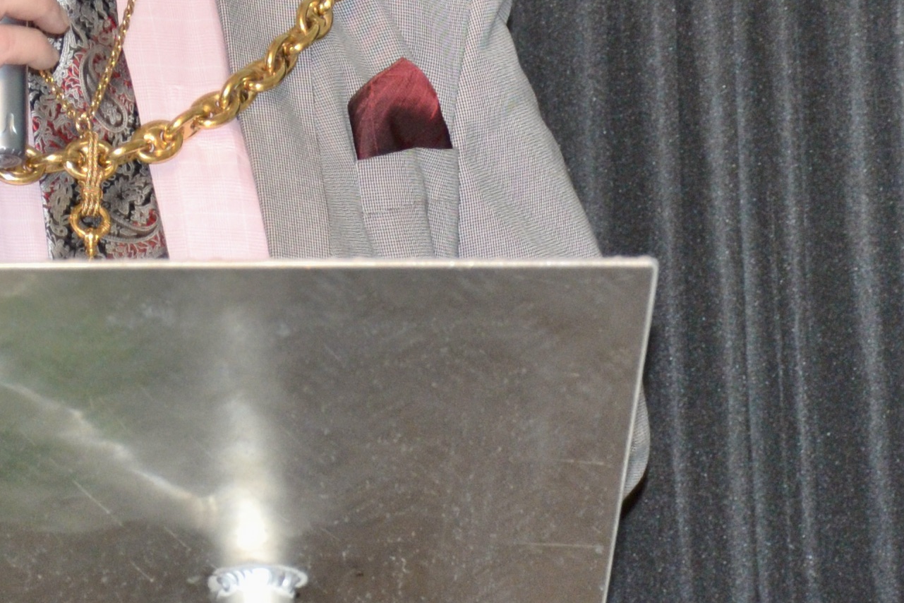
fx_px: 6503
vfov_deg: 5.3
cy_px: -114
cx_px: -90
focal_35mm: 259
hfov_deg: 7.9
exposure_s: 1/30
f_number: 4.8
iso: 800
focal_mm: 48
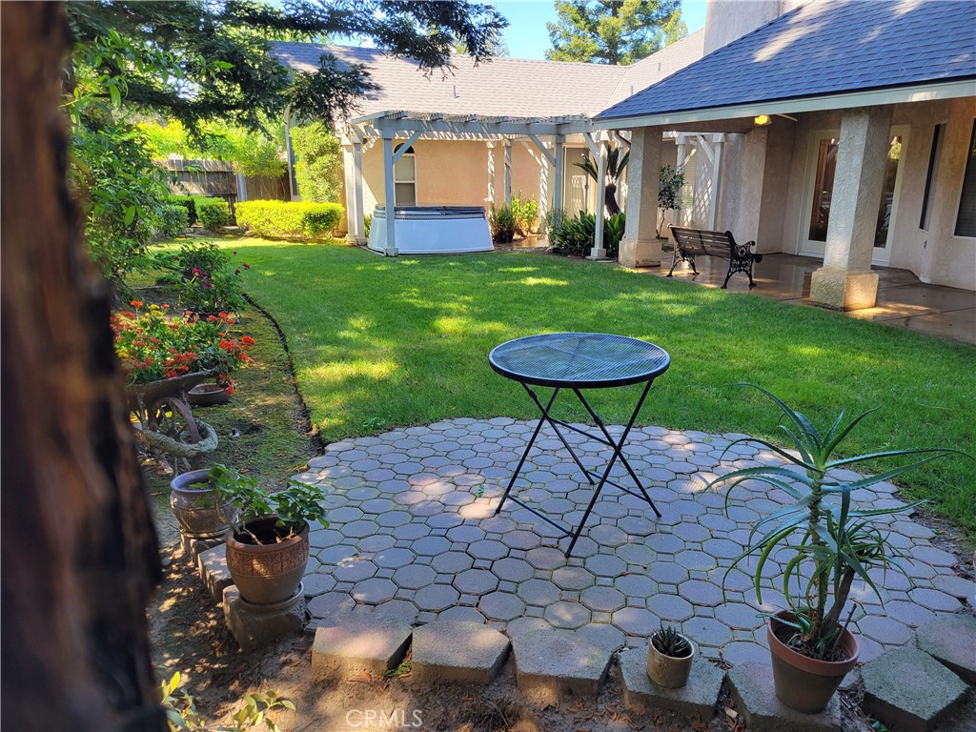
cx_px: 488
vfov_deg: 53.1
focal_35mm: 26
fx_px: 733
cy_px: 366
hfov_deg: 67.3
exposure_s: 1/120
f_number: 1.8
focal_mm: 5.4
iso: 50
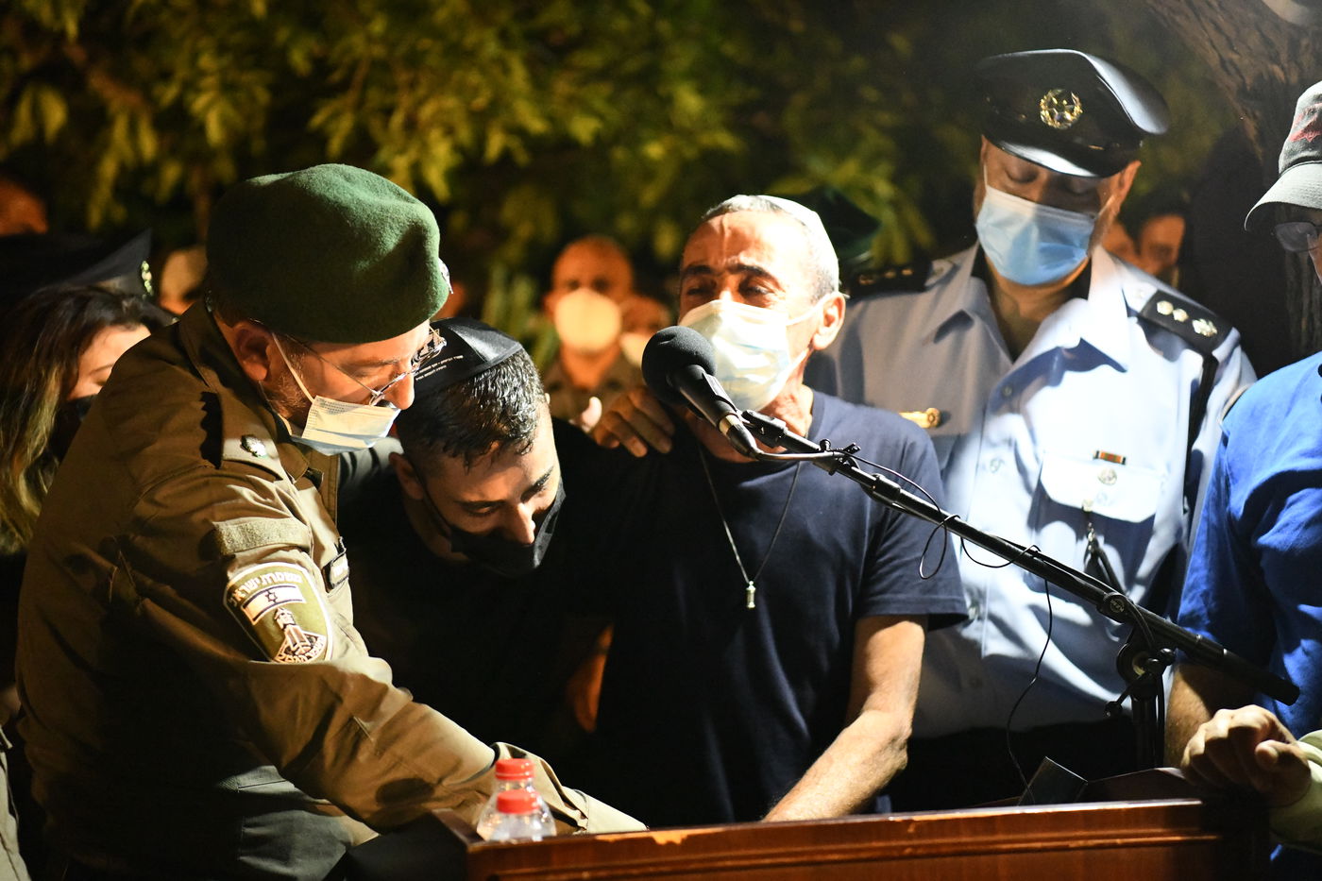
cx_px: 661
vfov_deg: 19.5
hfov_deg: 28.8
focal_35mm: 70
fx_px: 2570
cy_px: 440
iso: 16000
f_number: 2.8
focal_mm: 70
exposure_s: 1/320
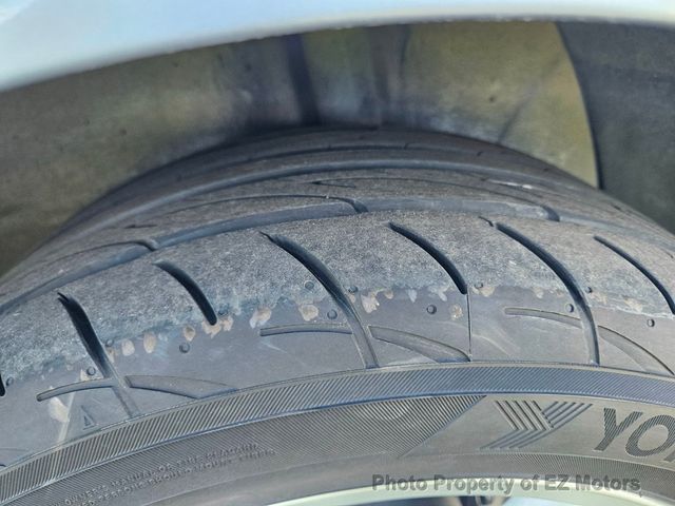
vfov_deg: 58.9
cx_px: 338
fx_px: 448
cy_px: 253
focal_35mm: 23
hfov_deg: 73.9
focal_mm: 5.4
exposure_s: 1/180
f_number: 1.8
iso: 200
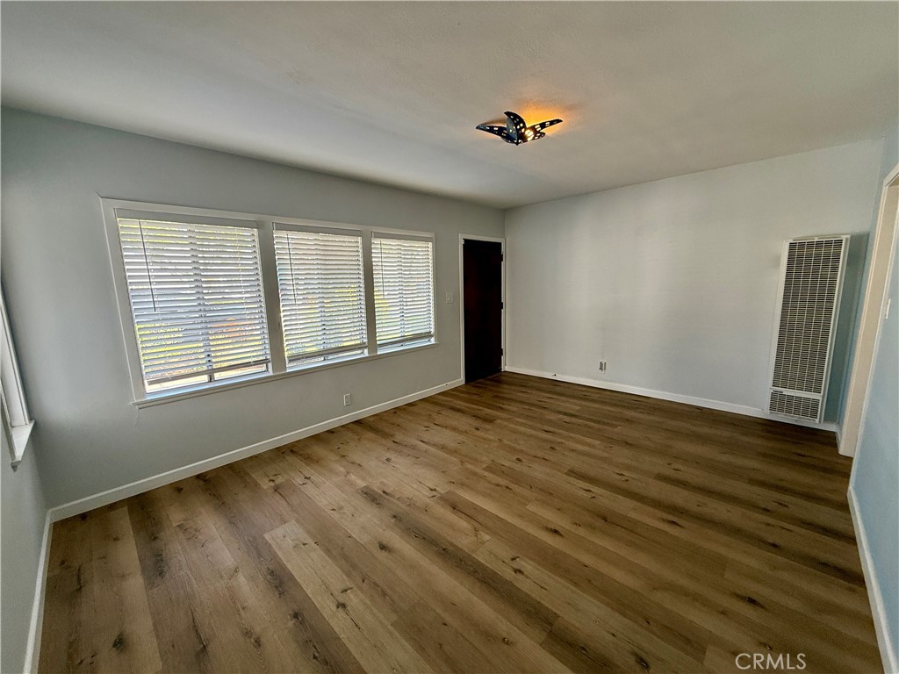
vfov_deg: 85.7
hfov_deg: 102.1
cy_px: 337
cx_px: 450
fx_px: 364
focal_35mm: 14
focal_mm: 2.22
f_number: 2.2
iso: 125
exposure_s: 1/99
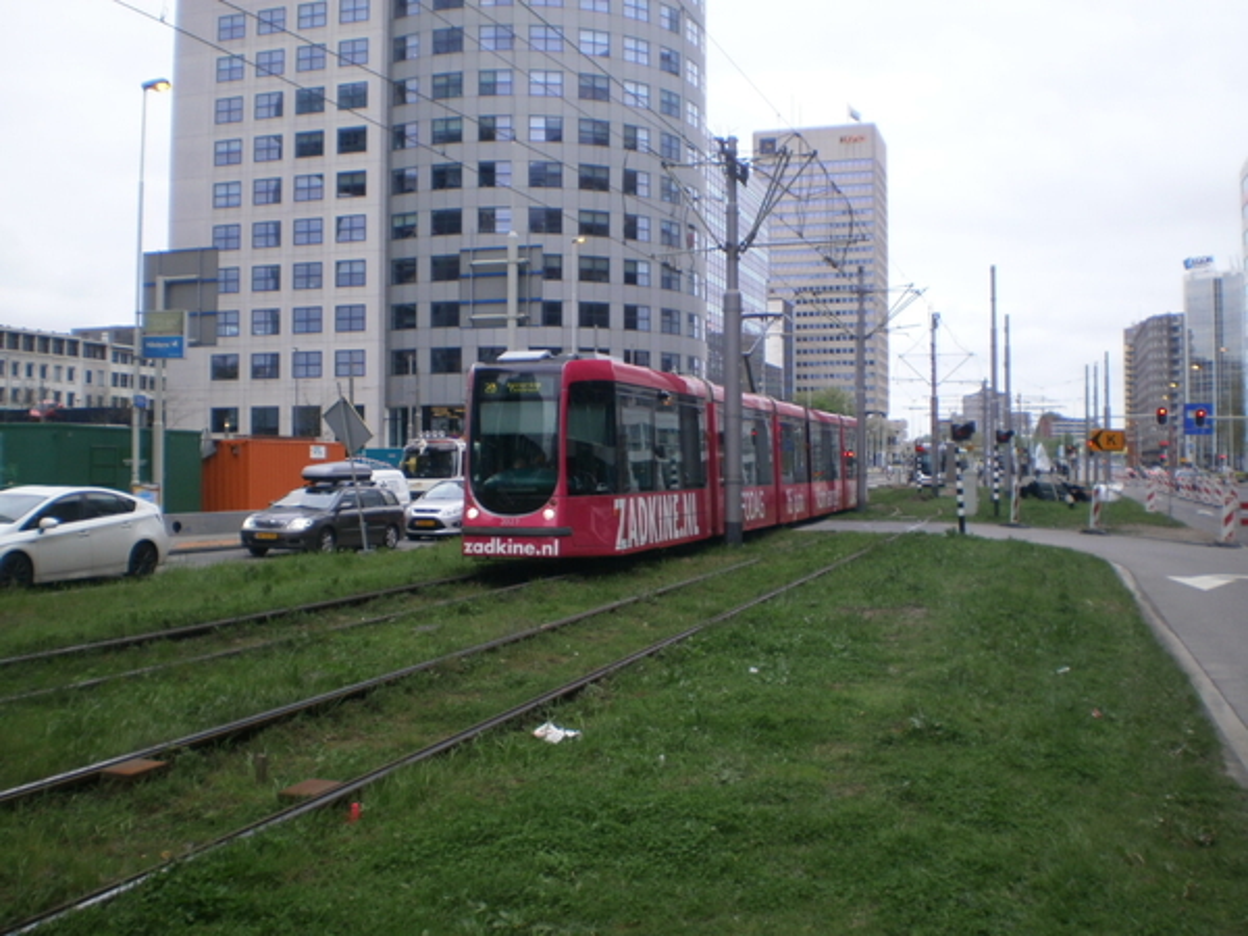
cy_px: 468
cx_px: 624
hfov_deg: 51.4
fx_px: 1298
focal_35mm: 36
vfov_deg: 39.7
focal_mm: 6.3
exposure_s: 1/125
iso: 100
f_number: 4.6
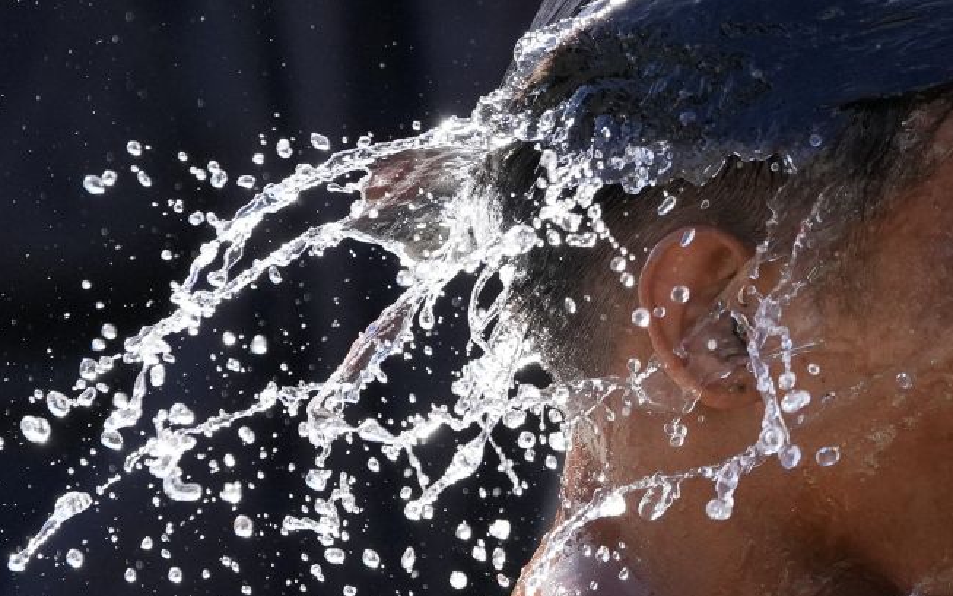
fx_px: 10050
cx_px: 830
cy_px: 391
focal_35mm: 387
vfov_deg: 3.4
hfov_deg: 5.4
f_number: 4.5
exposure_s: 1/2500
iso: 1250
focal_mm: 200
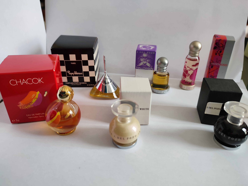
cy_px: 93
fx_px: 179
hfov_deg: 69.4
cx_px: 124
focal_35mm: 25
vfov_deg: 54.9
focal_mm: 6.04
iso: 704
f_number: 1.9
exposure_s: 1/33
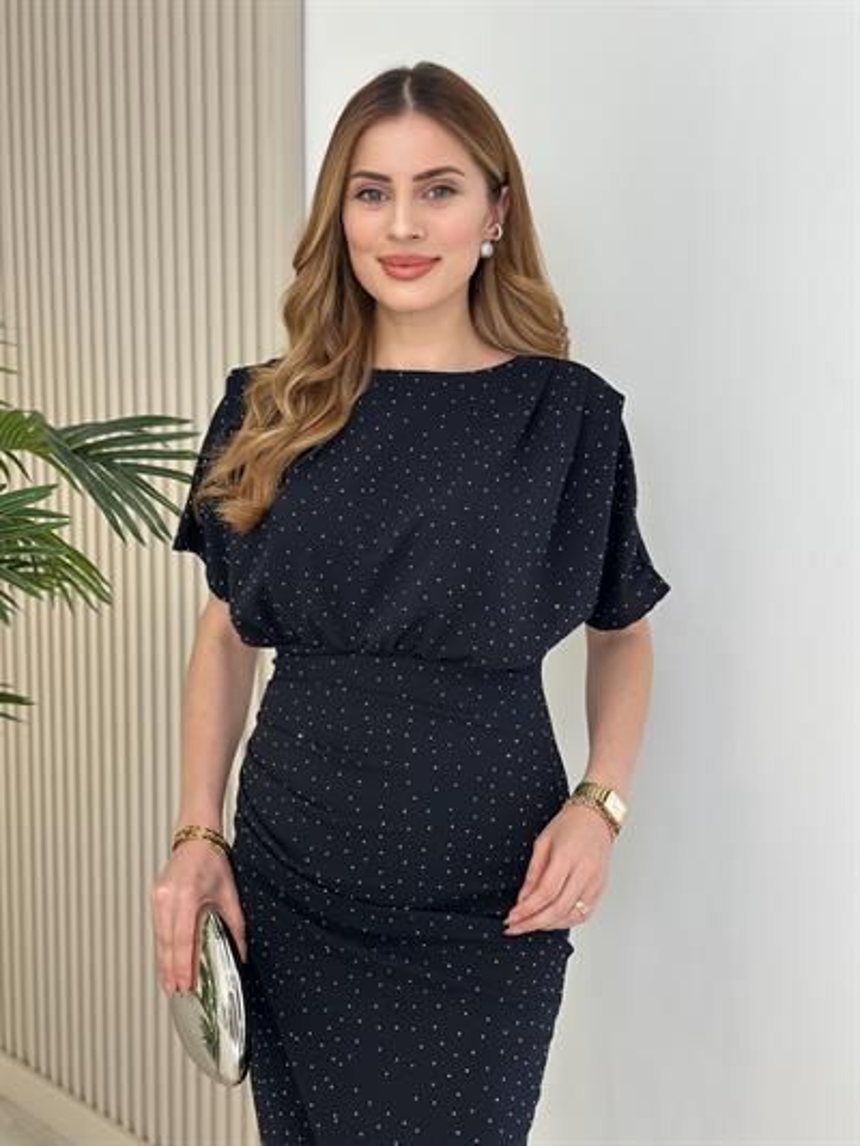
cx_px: 430
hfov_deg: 30.3
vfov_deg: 39.6
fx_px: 1589
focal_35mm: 48
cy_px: 573
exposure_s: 1/231
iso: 80
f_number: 1.78
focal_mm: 6.86
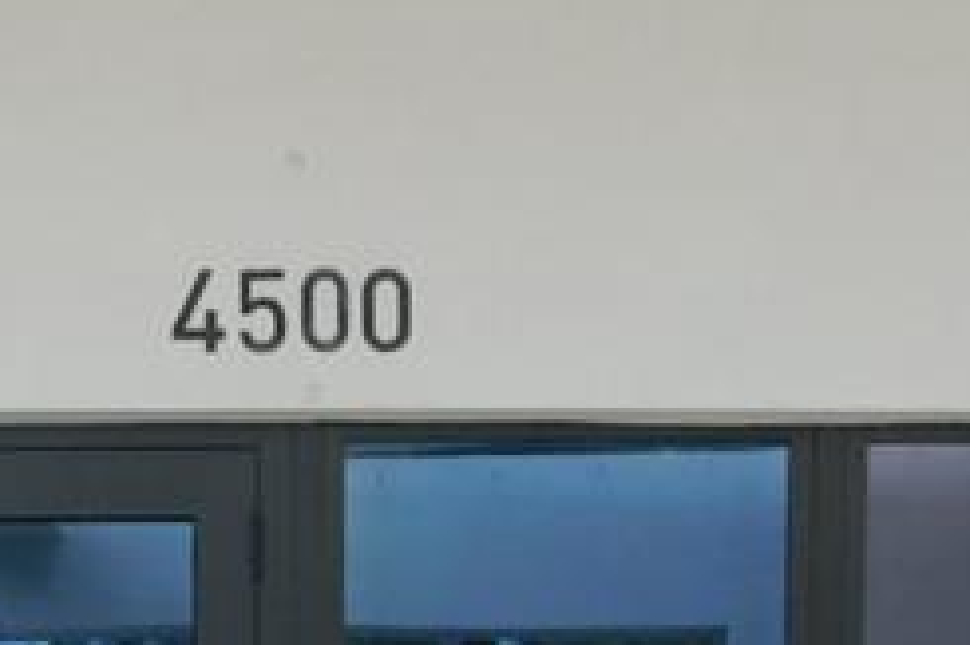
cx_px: 174
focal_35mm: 100
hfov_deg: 20.2
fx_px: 2693
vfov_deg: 12.3
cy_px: 1223
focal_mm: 4
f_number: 3
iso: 125
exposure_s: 1/500
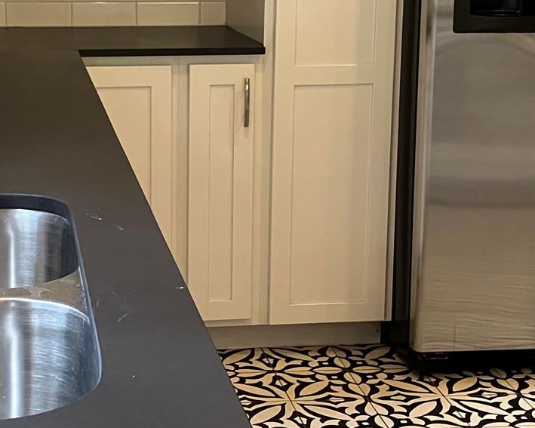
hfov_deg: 24.1
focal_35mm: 79
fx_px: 1251
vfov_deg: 19.3
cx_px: 203
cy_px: 123
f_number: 1.8
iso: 250
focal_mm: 3.99
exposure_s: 1/60
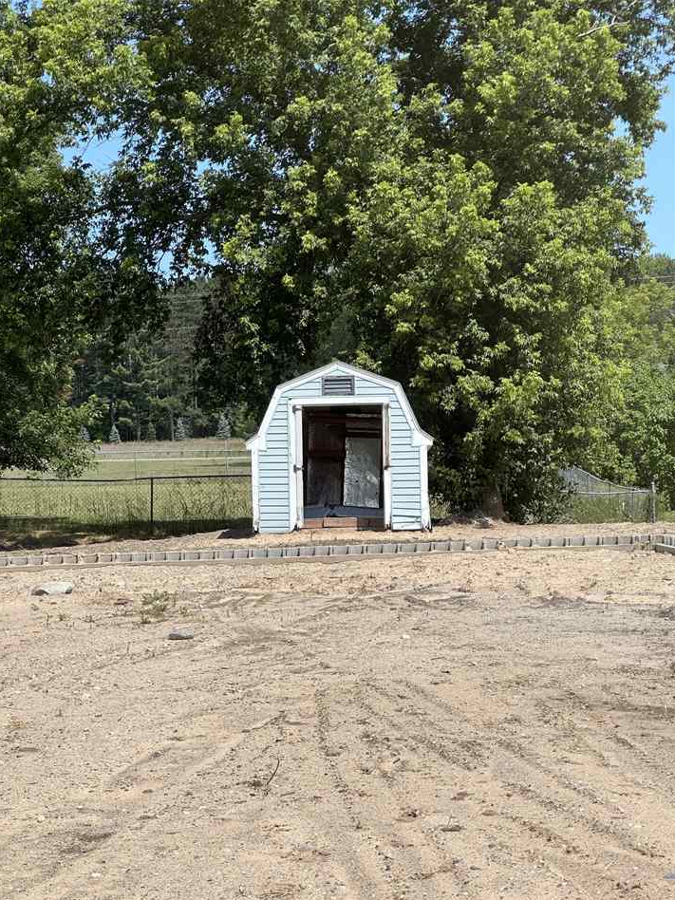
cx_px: 338
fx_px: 2028
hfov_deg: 18.9
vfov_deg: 25.0
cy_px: 455
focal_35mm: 78
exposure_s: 1/737
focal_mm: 9
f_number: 2.8
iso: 32
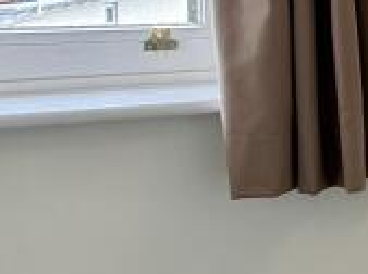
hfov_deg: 14.3
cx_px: 906
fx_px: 902
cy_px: 28
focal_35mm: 85
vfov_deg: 17.1
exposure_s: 1/100
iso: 125
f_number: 2.2
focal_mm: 2.22
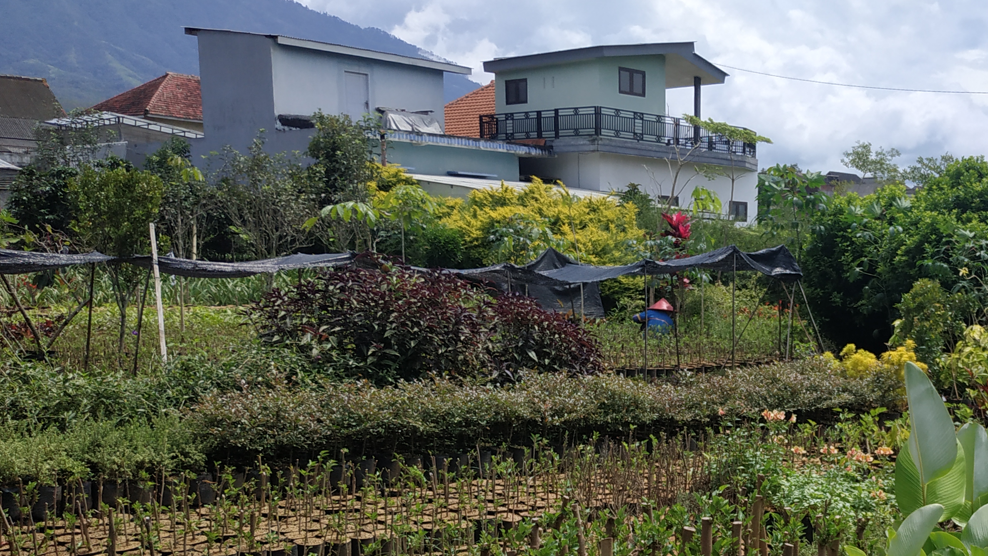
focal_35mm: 44
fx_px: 1153
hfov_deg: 44.2
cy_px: 499
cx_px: 790
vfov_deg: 26.2
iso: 200
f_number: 1.9
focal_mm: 3.94
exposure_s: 1/3779
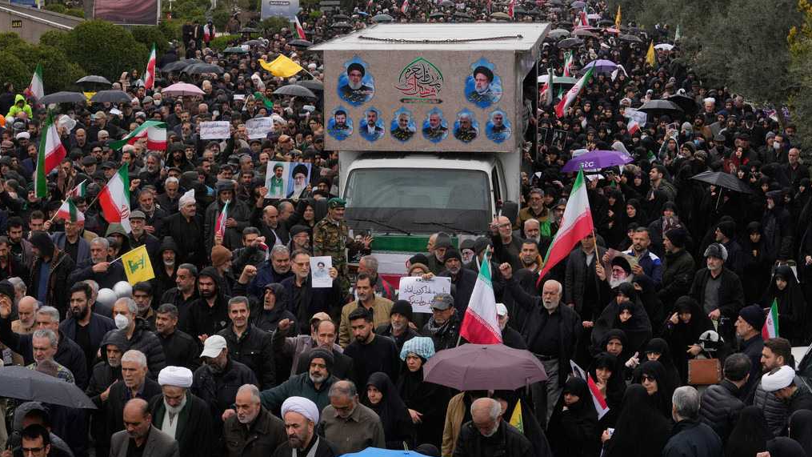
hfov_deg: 28.6
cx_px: 404
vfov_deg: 16.3
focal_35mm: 74
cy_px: 221
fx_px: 1593
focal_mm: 70
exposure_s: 1/250
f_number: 11
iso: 1000
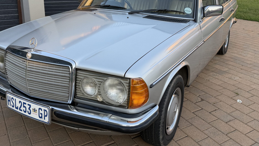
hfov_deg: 55.3
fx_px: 247
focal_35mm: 36
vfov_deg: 32.6
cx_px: 124
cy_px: 49
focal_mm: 6.76
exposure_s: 1/294
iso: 80
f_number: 1.78
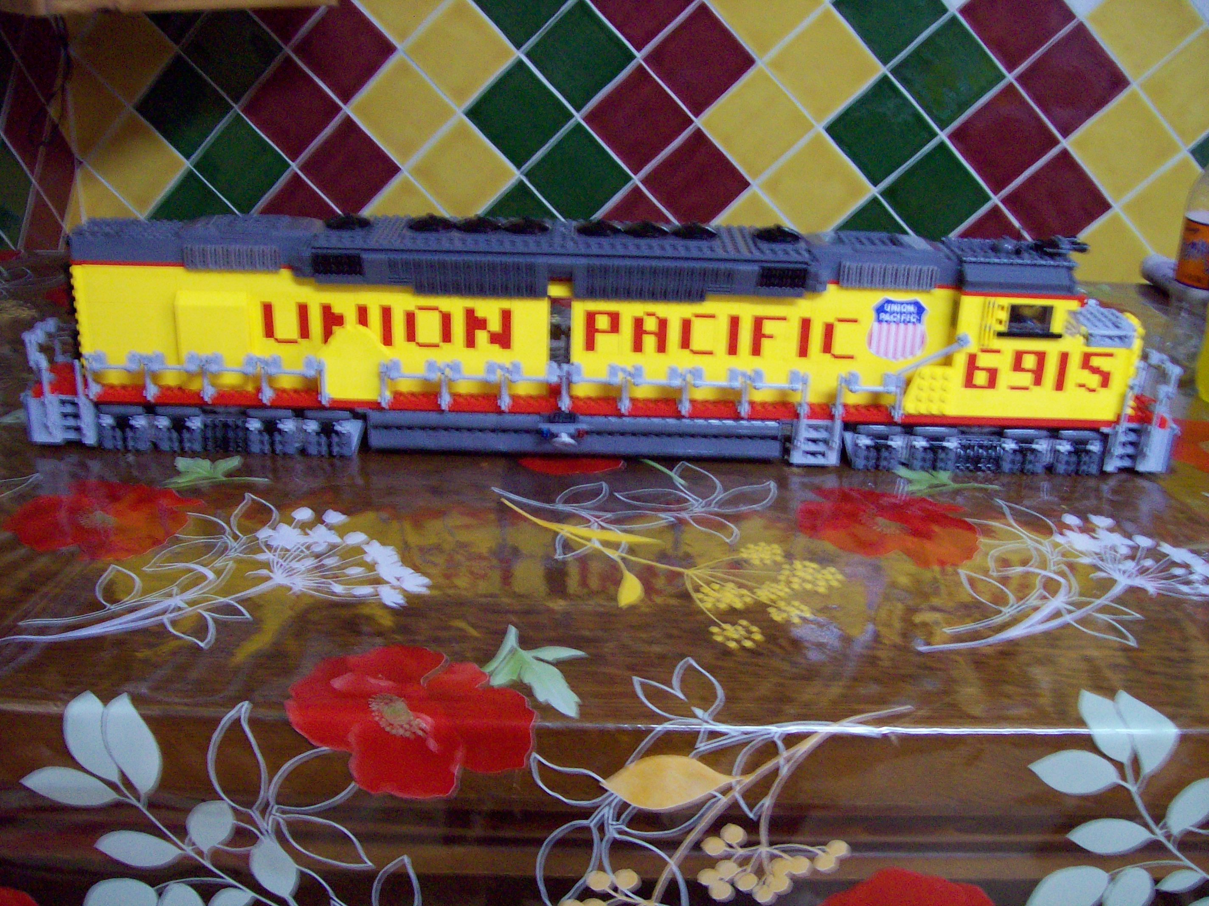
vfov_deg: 39.6
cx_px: 604
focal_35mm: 36
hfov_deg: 51.4
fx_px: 1257
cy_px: 453
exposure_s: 1/8
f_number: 2.7
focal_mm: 6
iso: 160
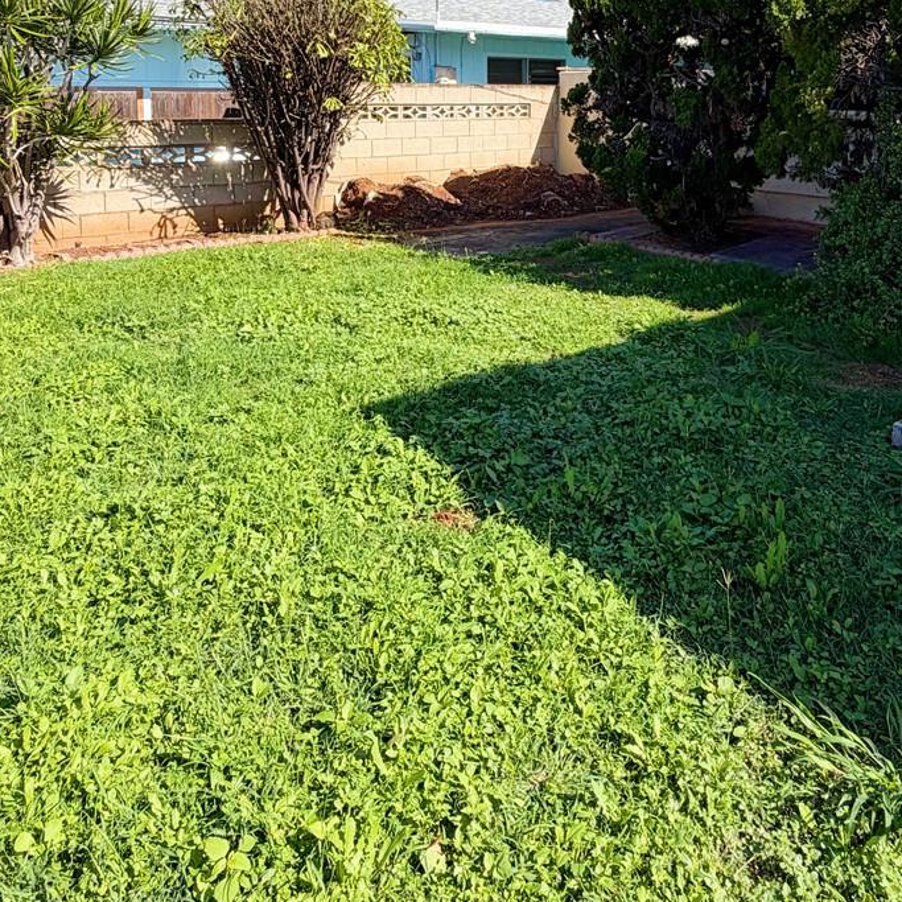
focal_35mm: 29
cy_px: 178
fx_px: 855
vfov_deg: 52.0
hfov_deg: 55.1
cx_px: 553
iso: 25
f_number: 2.2
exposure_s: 1/770
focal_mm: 2.22
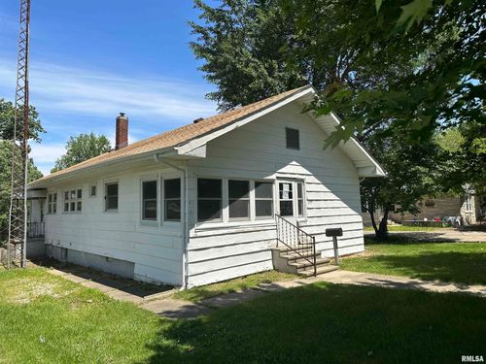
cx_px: 243
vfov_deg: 56.8
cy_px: 182
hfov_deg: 71.6
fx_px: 337
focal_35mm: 24
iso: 80
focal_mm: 6.86
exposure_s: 1/4184
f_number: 1.78
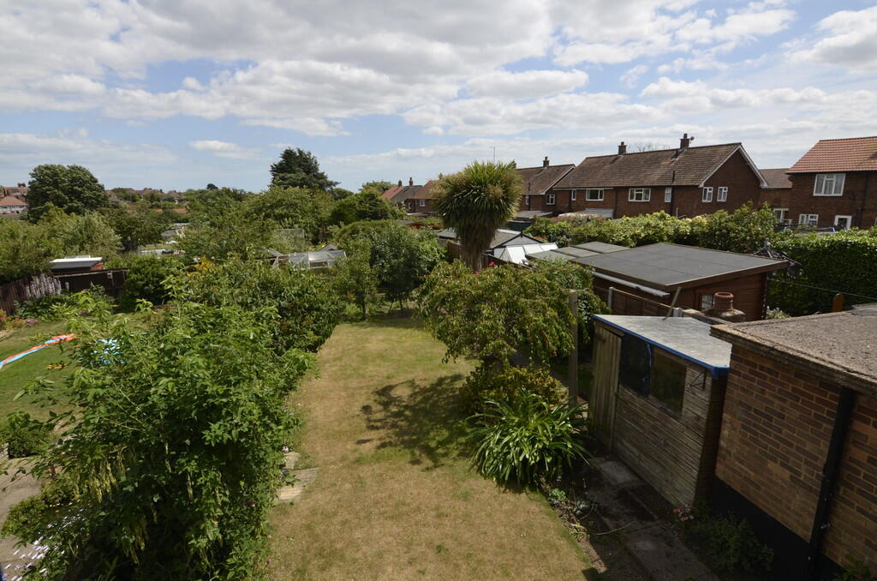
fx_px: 474
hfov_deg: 85.5
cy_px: 290
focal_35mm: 20
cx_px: 438
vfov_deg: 63.0
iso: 100
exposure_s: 1/200
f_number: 10
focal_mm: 13
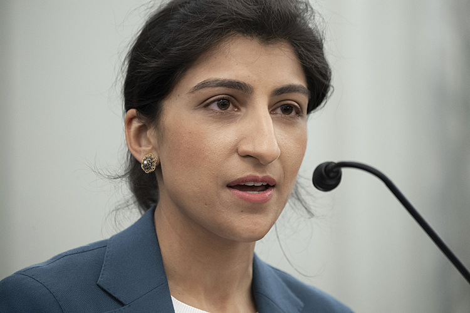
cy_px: 156
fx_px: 4439
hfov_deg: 6.1
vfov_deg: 4.0
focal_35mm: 340
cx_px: 235
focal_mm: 340
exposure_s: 1/125
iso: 5000
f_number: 5.6
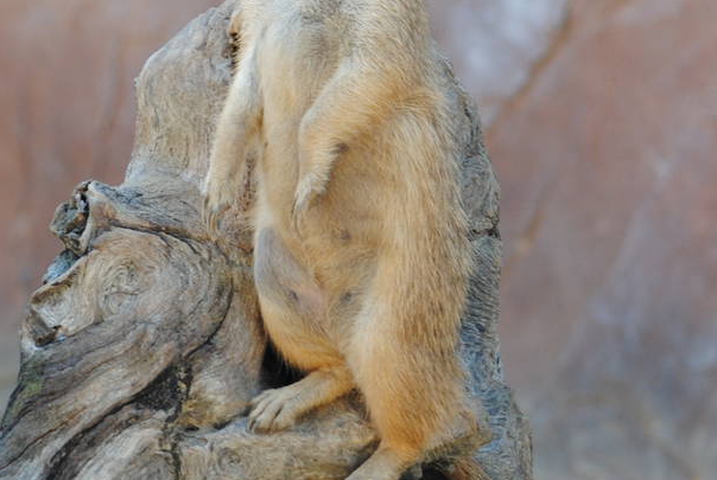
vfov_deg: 3.4
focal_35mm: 405
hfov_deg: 5.1
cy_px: 190
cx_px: 245
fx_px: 8080
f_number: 4.8
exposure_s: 1/160
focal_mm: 102
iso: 200
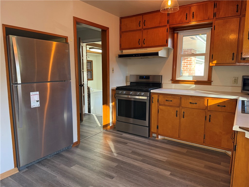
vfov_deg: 56.8
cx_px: 124
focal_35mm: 24
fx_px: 173
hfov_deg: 71.6
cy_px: 94
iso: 250
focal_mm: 6.76
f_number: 1.78
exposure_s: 1/60
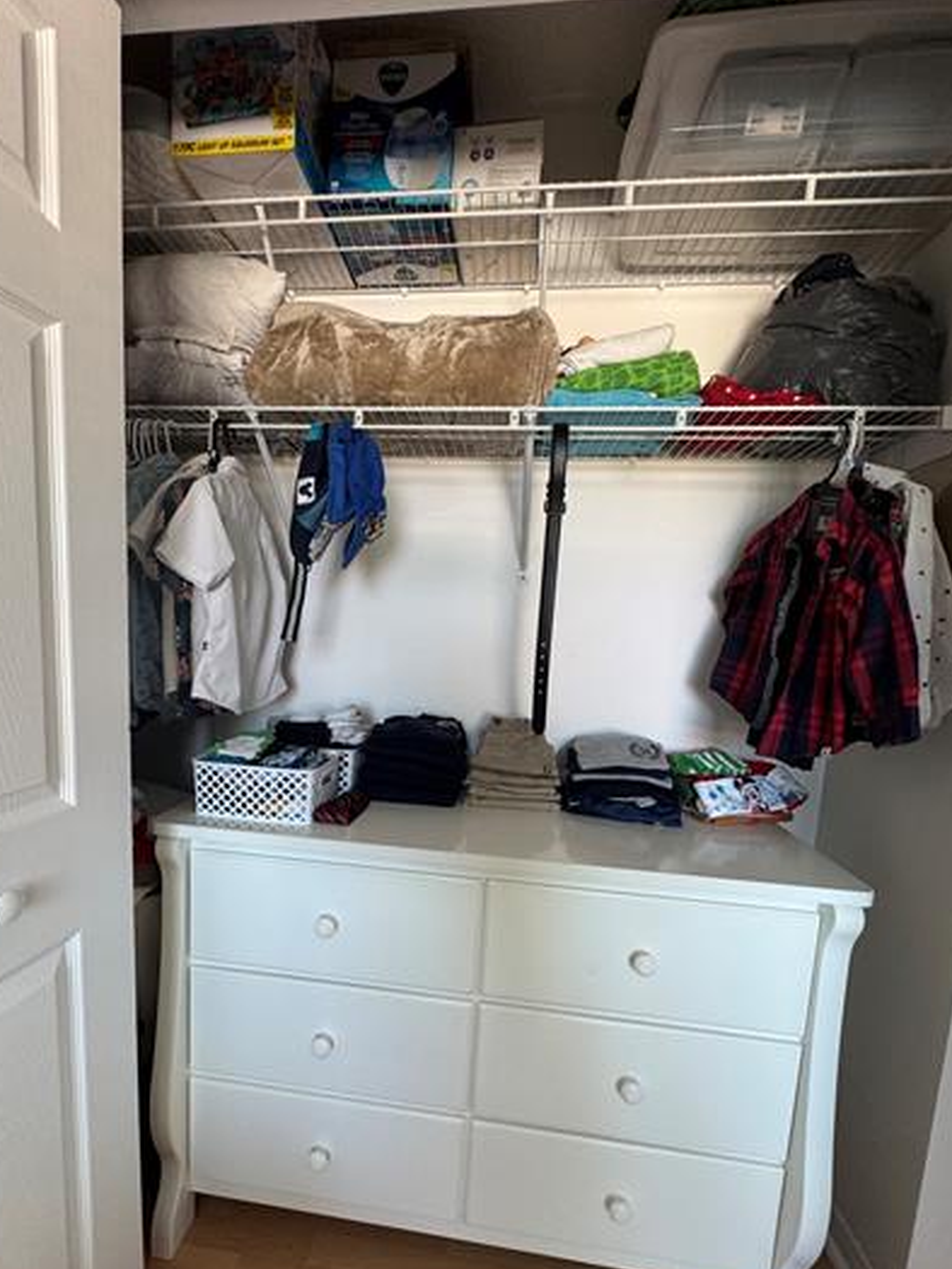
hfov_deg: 77.9
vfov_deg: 94.1
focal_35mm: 16
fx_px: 586
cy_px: 706
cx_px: 430
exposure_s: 1/60
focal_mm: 2.22
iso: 160
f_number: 2.2
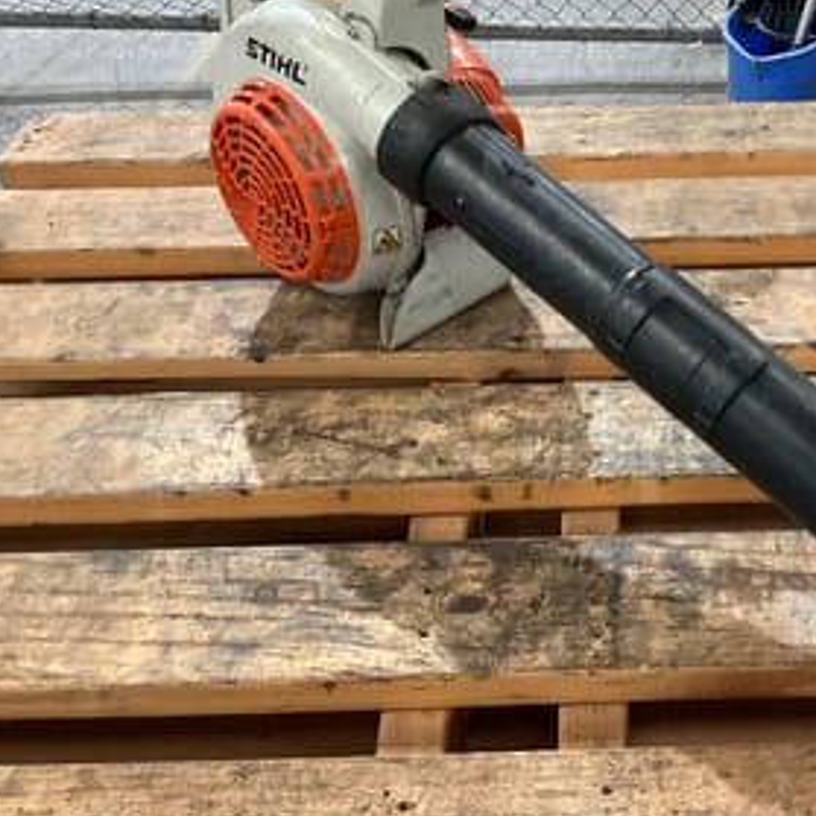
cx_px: 614
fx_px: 1227
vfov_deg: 36.7
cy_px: 326
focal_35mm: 46
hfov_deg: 35.9
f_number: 1.8
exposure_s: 1/33
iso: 250
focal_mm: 3
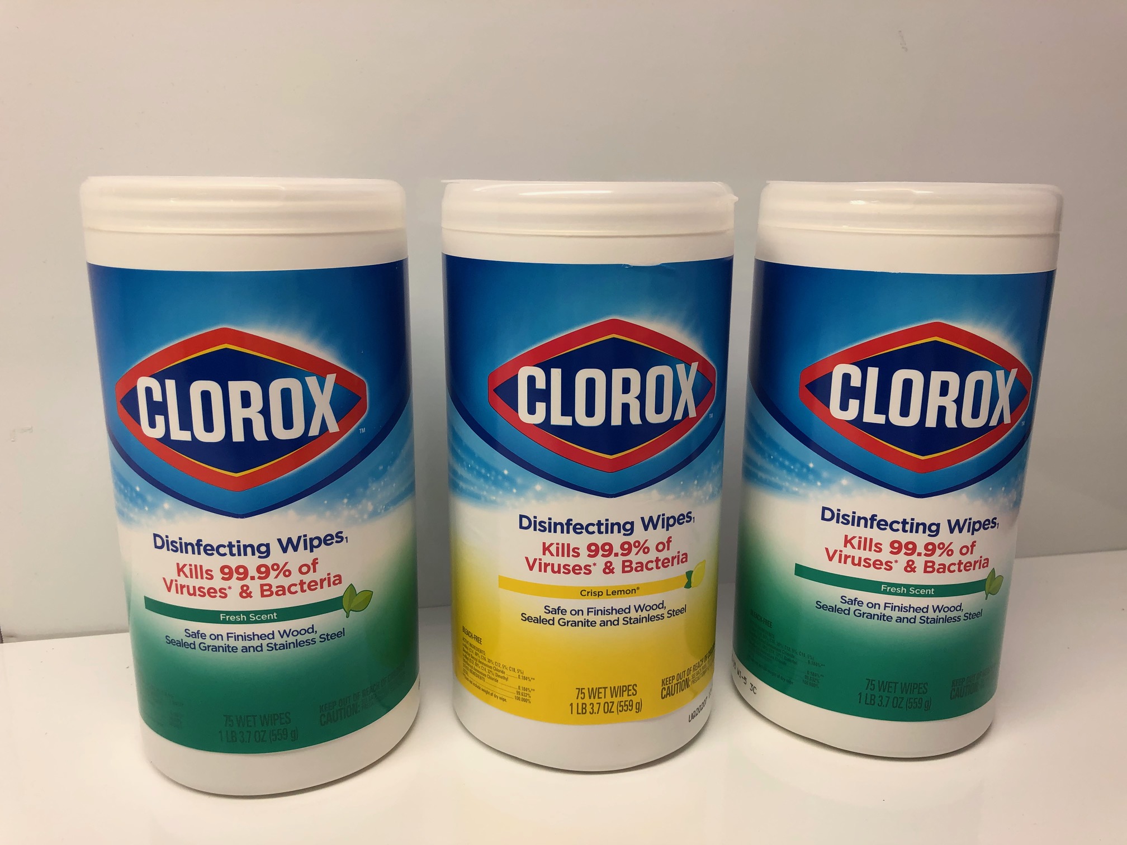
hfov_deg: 63.4
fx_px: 912
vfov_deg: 49.7
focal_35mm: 28
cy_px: 422
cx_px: 564
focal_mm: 4
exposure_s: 1/120
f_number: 1.8
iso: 64
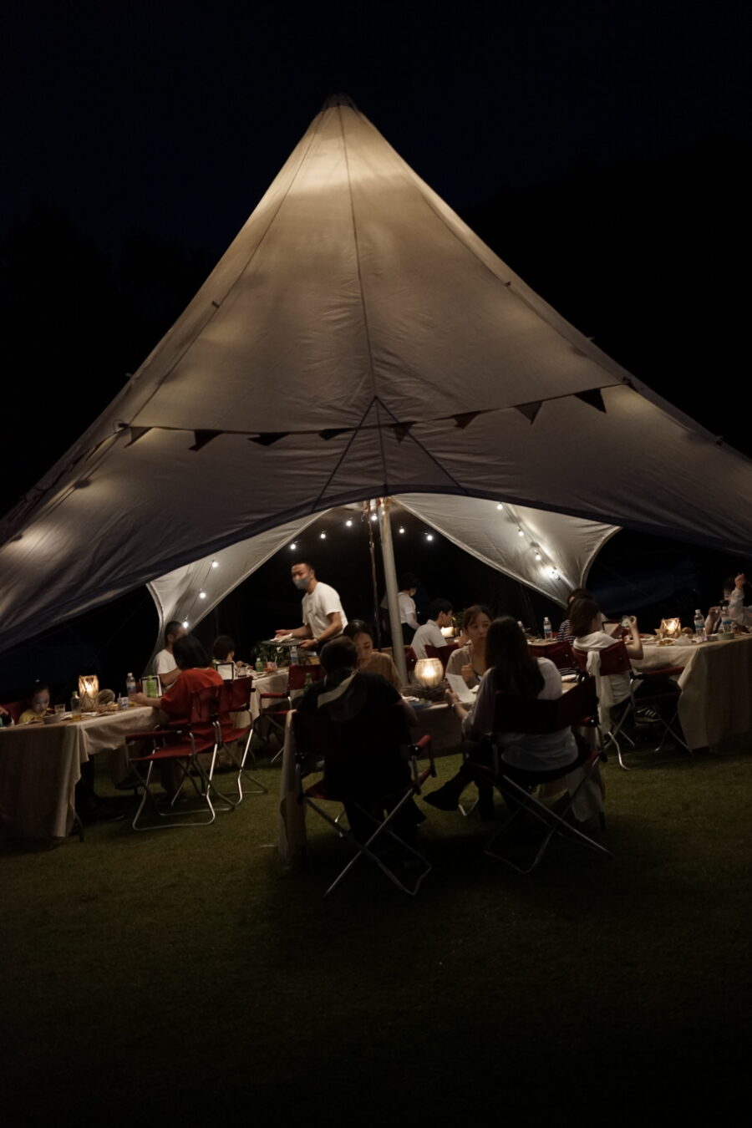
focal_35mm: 35
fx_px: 1097
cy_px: 564
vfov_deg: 54.4
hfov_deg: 37.9
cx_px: 376
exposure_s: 1/60
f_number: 2.8
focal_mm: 35
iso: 2500
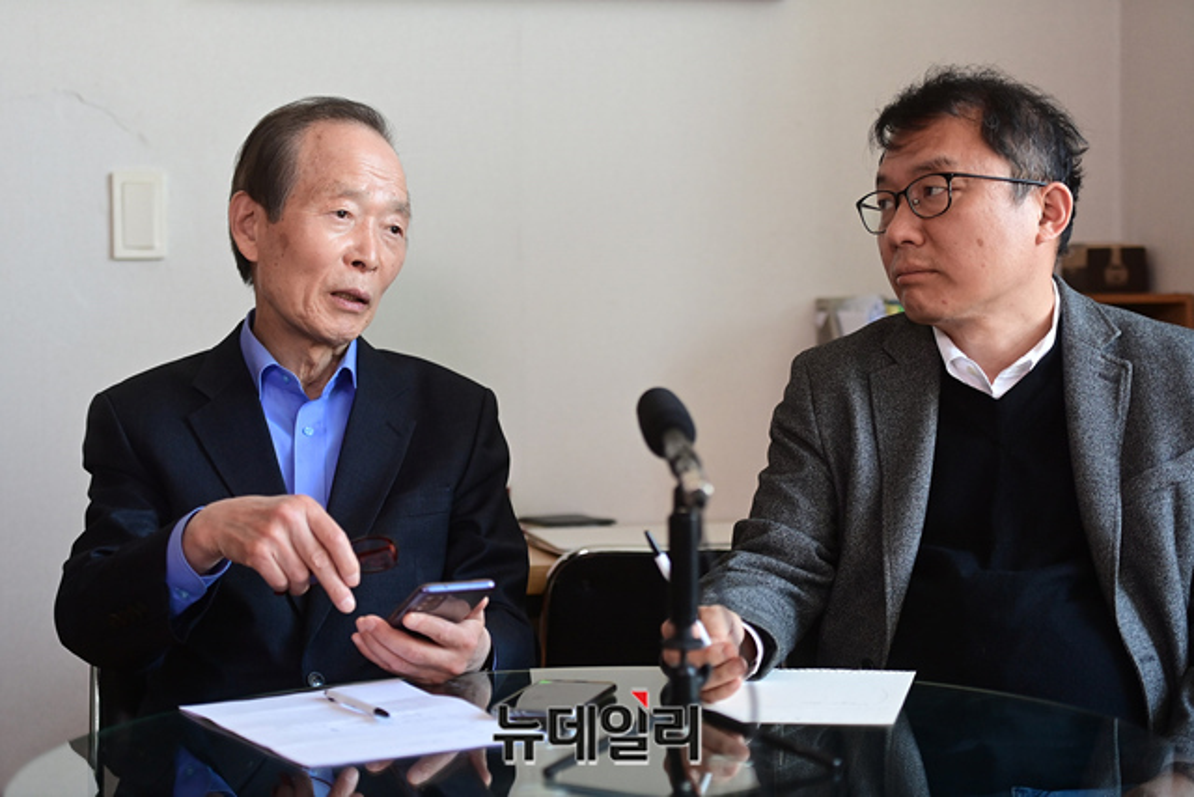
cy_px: 398
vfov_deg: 19.5
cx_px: 597
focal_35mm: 70
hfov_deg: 28.8
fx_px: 2322
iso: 1600
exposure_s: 1/250
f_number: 2.8
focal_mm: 70
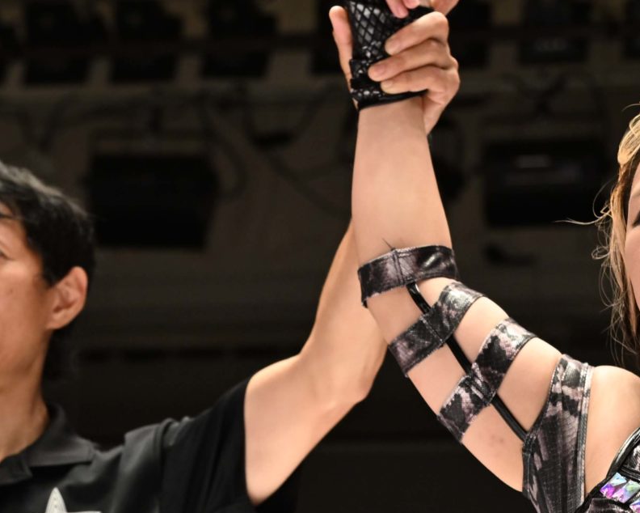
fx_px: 3391
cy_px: 548
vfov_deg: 8.6
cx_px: 348
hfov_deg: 10.8
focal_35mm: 179
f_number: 4
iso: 1250
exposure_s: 1/500
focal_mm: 59
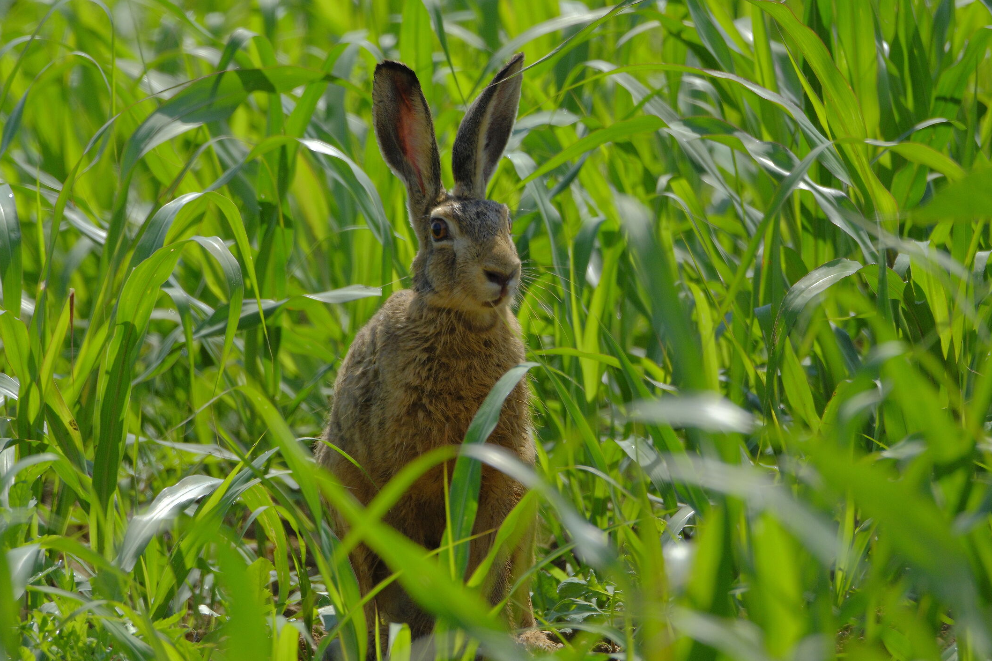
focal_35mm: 1020
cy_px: 298
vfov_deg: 1.3
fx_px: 28104
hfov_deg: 2.0
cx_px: 466
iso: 1000
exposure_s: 1/1600
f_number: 8
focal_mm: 600
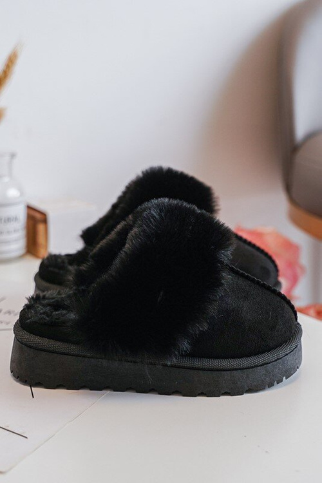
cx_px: 161
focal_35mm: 45
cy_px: 242
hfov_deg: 29.9
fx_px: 604
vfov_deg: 43.6
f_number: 4
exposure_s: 1/100
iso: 500
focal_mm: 45
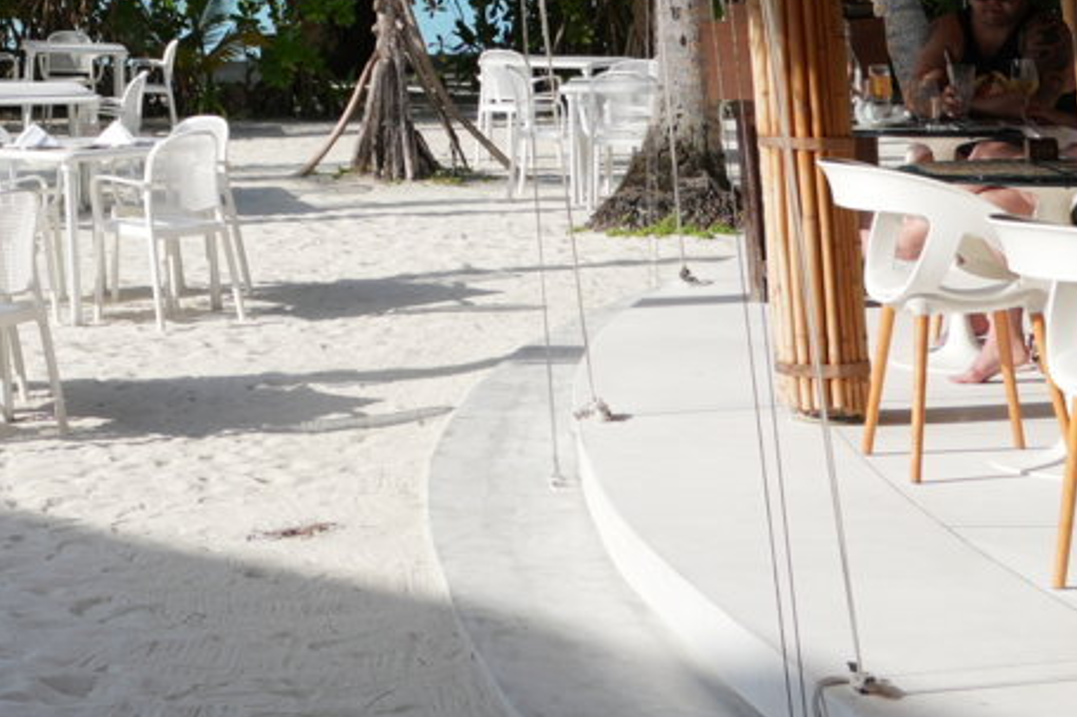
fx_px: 2841
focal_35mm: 95
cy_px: -582
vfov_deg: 13.0
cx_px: -296
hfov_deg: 19.8
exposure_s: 1/640
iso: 200
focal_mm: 24
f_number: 5.6
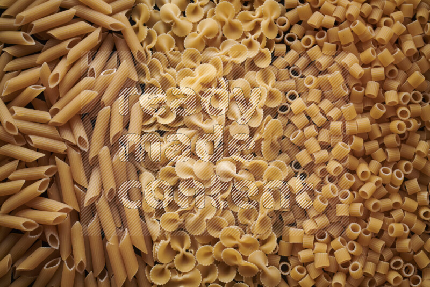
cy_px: 144
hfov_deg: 39.6
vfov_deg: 27.0
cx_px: 215
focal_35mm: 50
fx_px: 597
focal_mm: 50
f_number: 8
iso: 160
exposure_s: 1/100
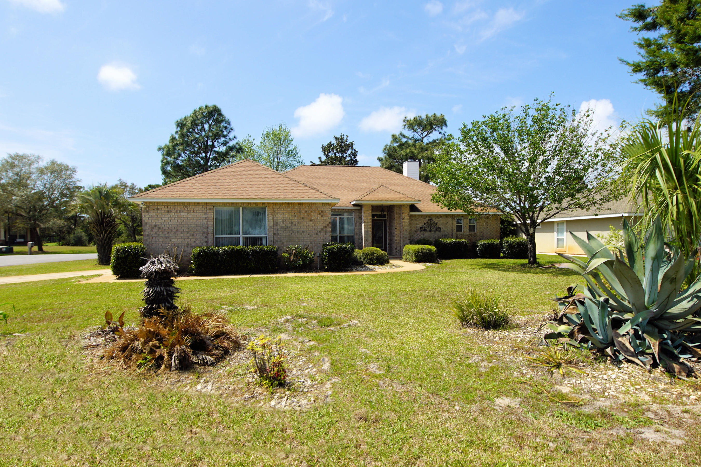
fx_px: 389
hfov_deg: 83.9
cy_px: 247
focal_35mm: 20
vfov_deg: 61.9
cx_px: 369
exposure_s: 1/125
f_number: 10
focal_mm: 12
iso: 100
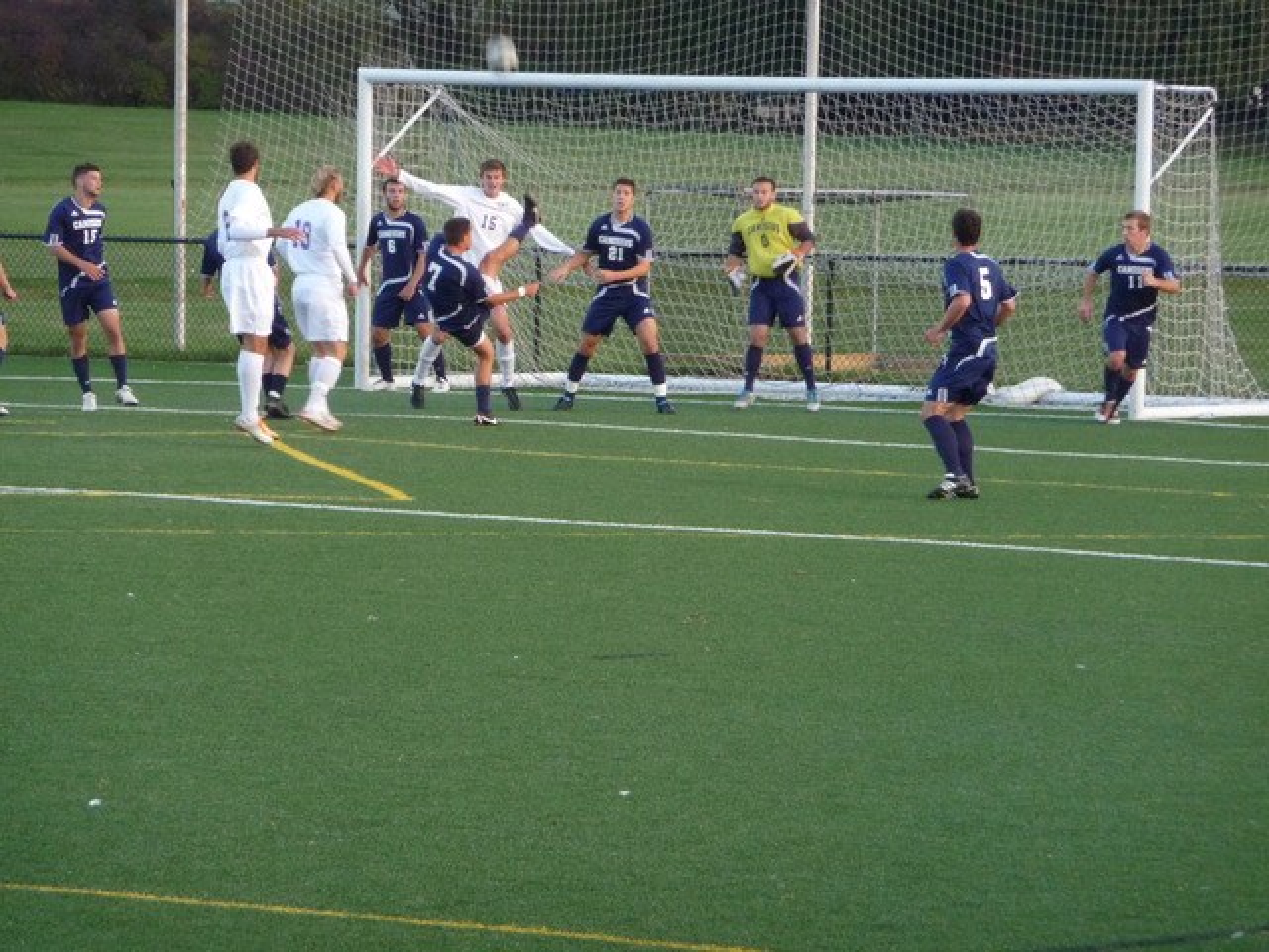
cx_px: 634
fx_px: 10265
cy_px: 476
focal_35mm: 280
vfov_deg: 5.3
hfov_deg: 7.1
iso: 320
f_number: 4.9
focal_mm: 47
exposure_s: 1/125
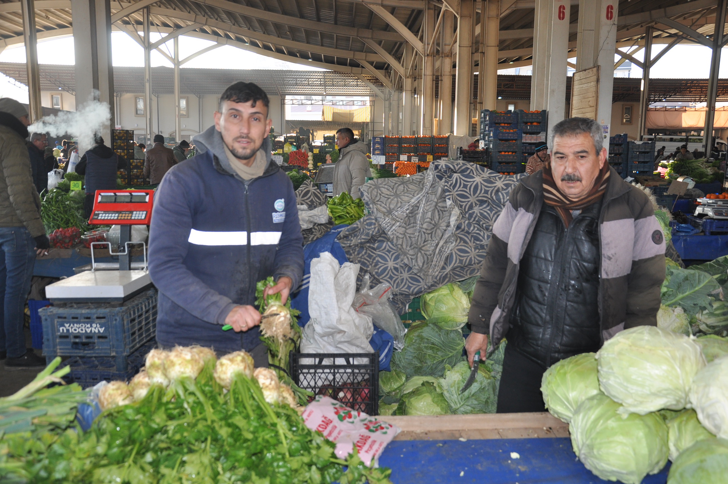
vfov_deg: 39.9
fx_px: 667
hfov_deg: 57.3
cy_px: 242
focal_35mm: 33
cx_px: 364
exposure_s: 1/200
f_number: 3.8
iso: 320
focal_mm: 22
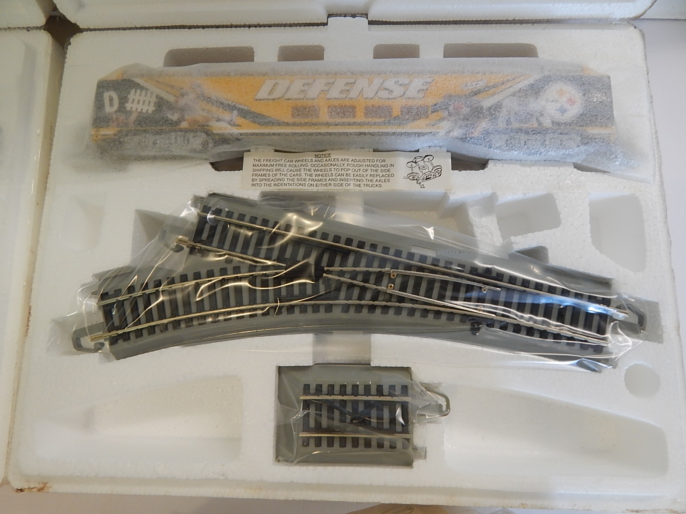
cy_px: 257
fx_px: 436
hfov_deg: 76.4
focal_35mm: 22
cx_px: 343
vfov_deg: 61.1
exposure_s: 1/30
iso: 160
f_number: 3
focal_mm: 4
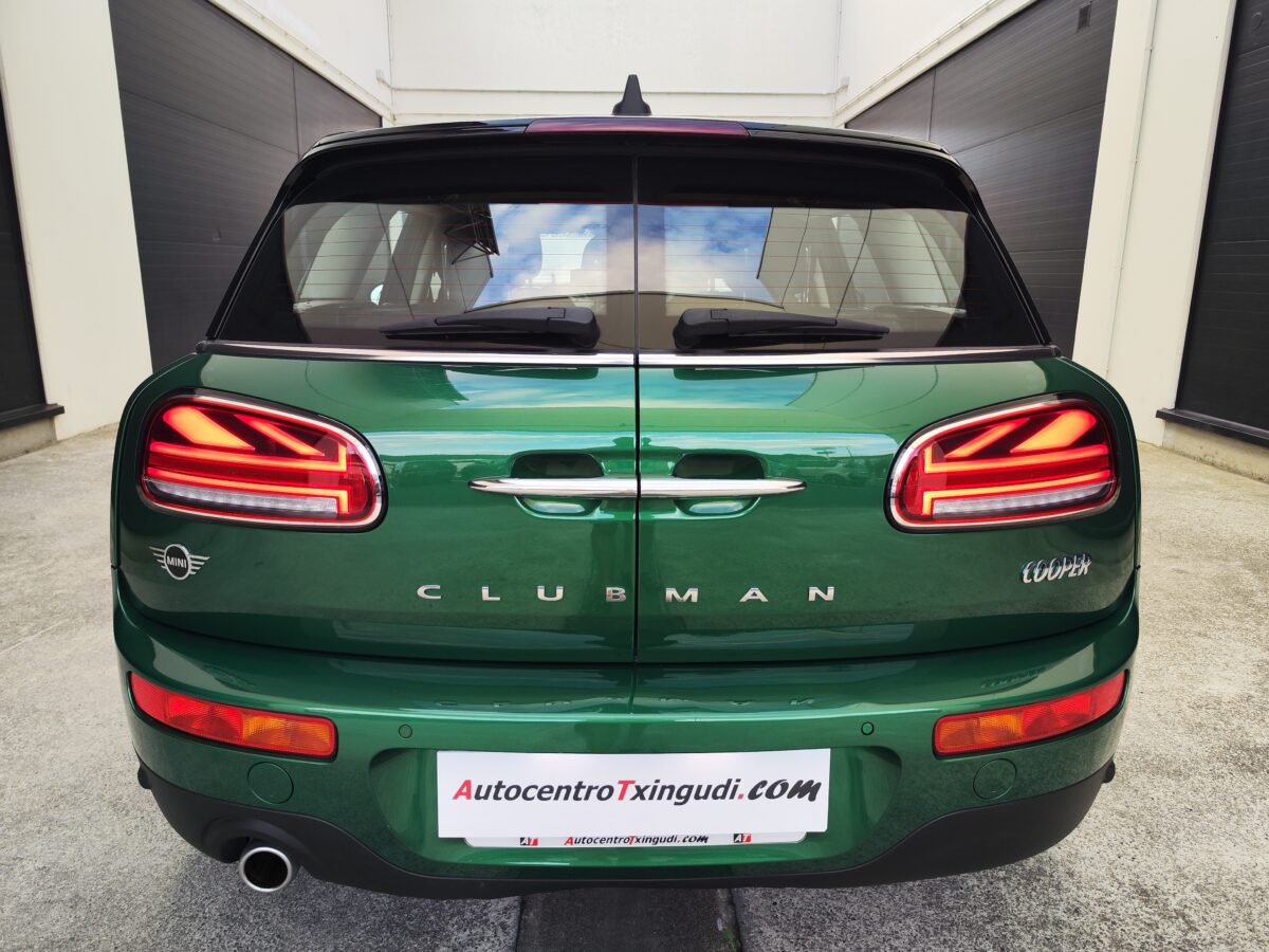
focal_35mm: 23
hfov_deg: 73.9
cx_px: 634
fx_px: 843
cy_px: 476
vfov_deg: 58.9
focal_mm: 7.01
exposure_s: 1/100
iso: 113
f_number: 1.69
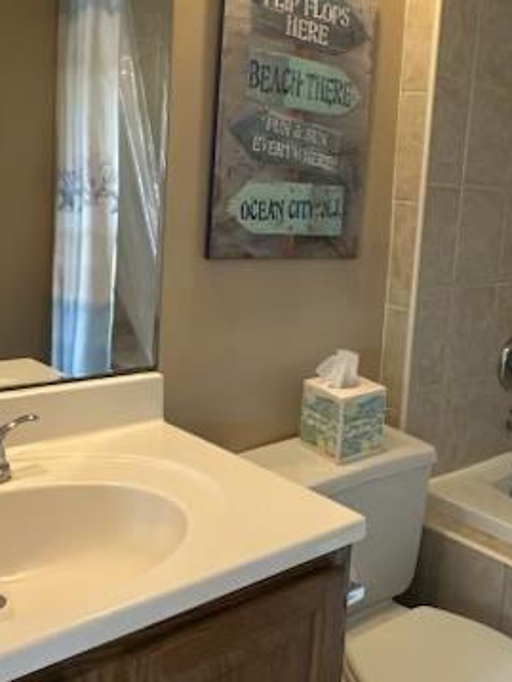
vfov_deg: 46.6
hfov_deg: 35.3
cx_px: 377
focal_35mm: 40
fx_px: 788
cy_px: 288
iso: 200
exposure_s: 1/99
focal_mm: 2.22
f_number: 2.2
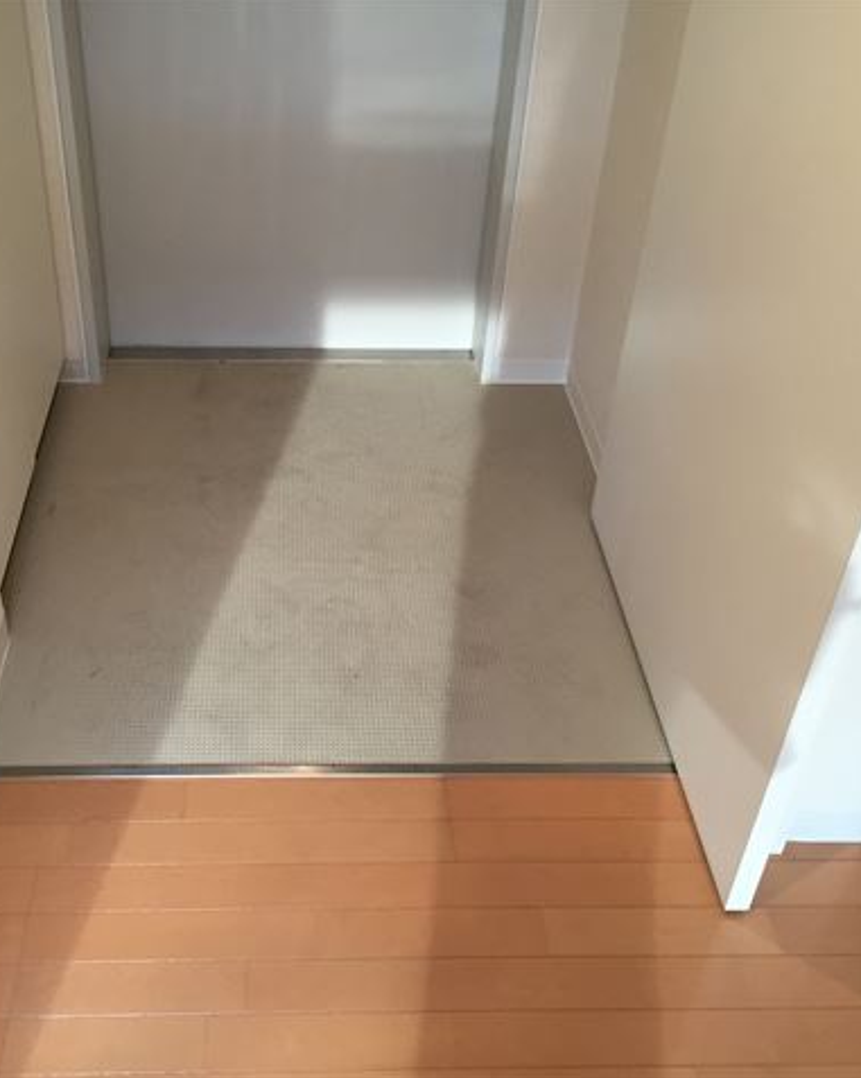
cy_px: 538
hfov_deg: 38.9
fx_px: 1212
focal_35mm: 38
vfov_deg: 48.0
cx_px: 328
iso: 80
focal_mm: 4.15
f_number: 2.2
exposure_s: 1/30
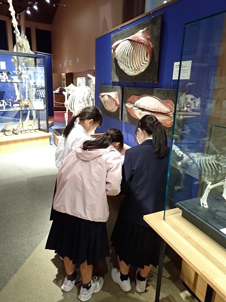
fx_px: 218
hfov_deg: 54.9
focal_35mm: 25
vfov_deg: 69.4
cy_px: 151
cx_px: 113
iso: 400
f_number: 2
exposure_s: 1/30
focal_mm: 4.5
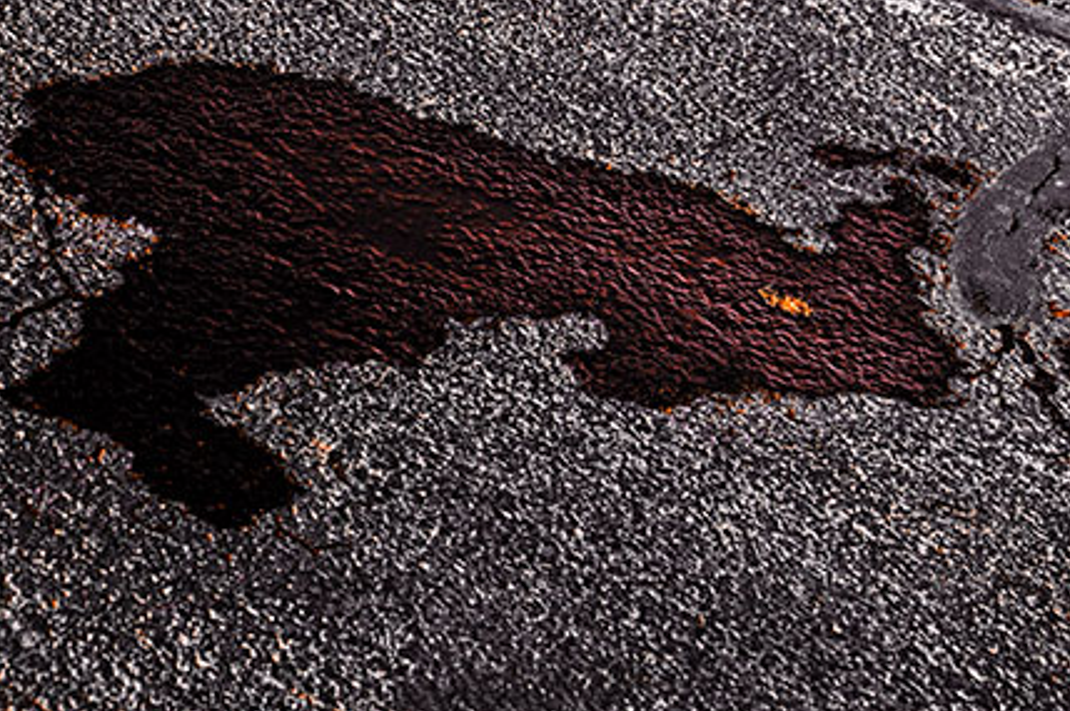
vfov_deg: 13.0
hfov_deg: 19.5
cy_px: 365
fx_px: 3117
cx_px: 556
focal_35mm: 105
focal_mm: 60
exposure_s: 1/160
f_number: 6.3
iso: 64
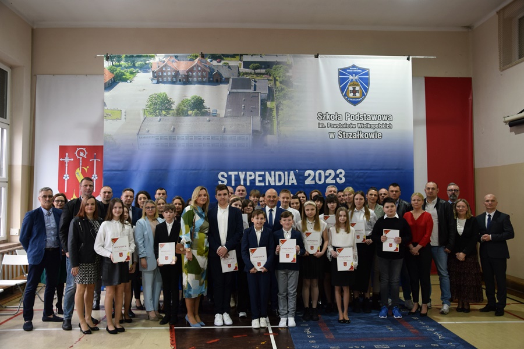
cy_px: 174
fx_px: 458
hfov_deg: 59.5
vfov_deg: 41.7
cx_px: 262
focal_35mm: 32
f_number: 4.5
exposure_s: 1/100
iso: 400
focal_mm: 21
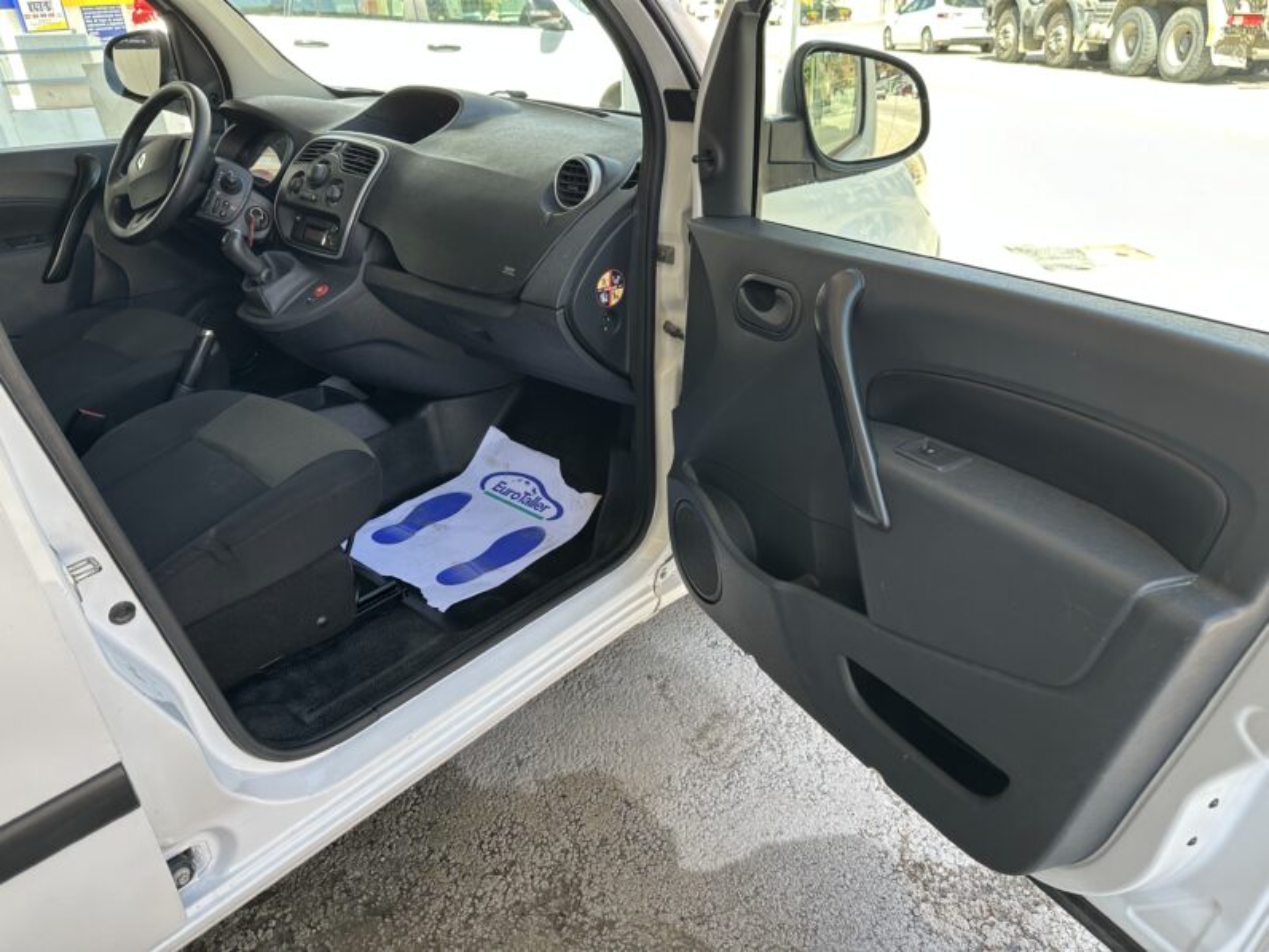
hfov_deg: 71.6
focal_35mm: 24
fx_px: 880
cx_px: 634
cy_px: 476
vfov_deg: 56.8
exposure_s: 1/268
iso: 80
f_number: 1.78
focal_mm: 6.86
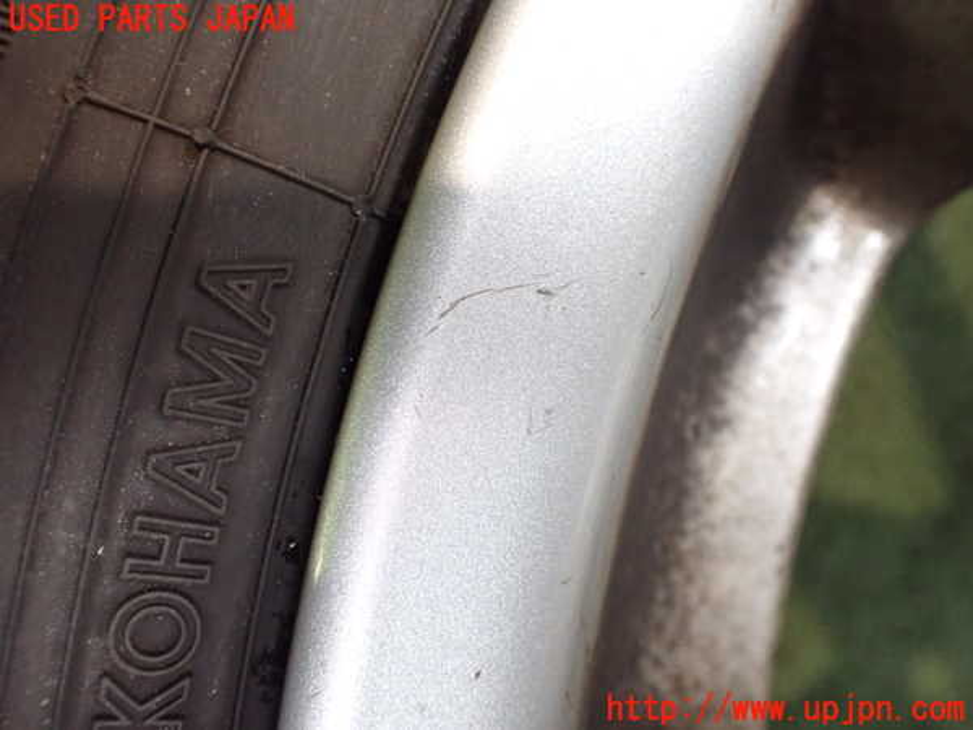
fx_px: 843
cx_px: 486
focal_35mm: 30
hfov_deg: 60.0
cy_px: 365
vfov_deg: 46.8
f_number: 2.3
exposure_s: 1/100
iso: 800
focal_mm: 5.4
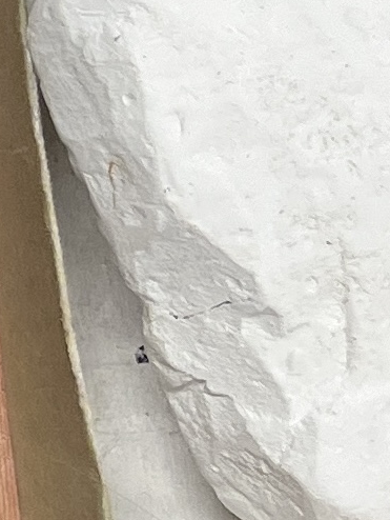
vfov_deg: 46.8
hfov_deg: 35.5
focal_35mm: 40
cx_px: 268
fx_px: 600
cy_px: 268
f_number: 1.6
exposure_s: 1/120
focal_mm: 5.1
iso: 64
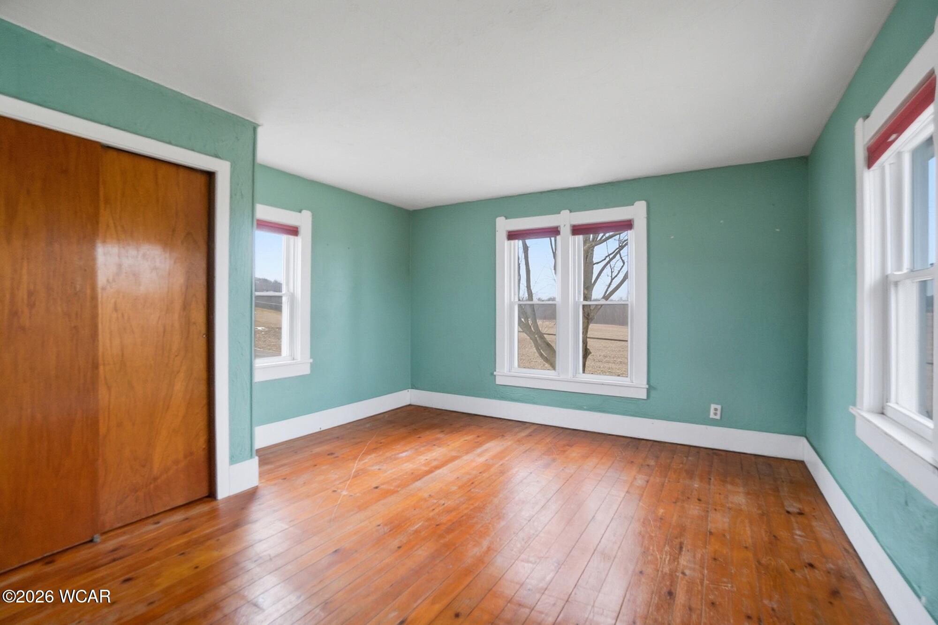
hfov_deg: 100.4
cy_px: 312
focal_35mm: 15
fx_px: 391
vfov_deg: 77.3
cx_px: 469
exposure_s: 1/350
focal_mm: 10
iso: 125
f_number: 5.6
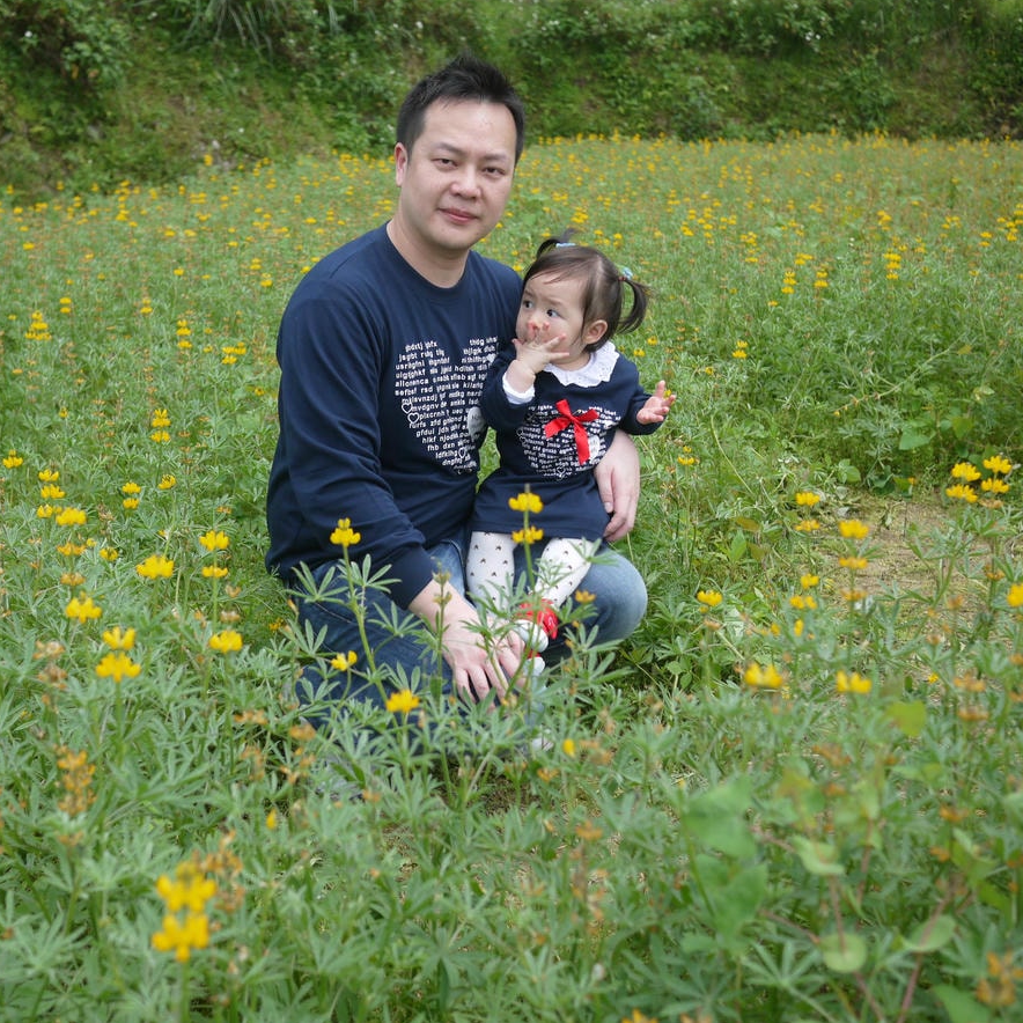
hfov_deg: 35.3
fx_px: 1605
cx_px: 421
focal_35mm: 48
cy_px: 505
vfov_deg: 35.4
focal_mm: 20
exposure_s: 1/1600
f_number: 2.5
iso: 160
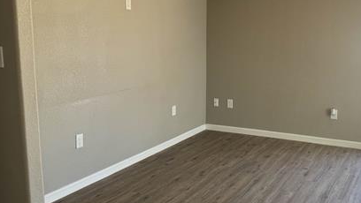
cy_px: 97
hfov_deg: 48.6
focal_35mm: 41
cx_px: 237
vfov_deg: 29.1
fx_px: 393
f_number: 1.78
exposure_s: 1/138
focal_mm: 6.76
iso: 64
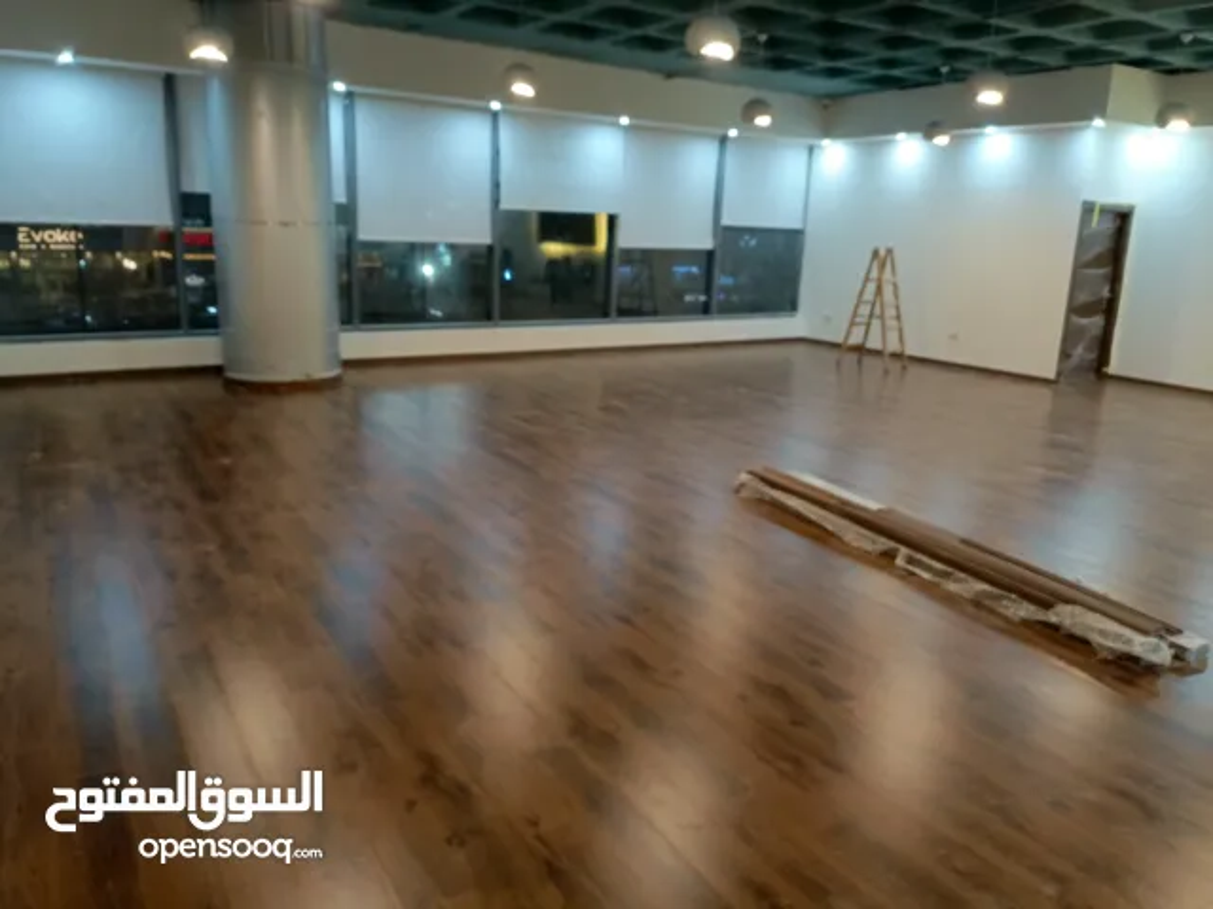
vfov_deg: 54.9
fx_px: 876
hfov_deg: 69.4
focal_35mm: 25
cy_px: 454
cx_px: 606
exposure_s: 1/50
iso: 728
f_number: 1.69
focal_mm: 4.76
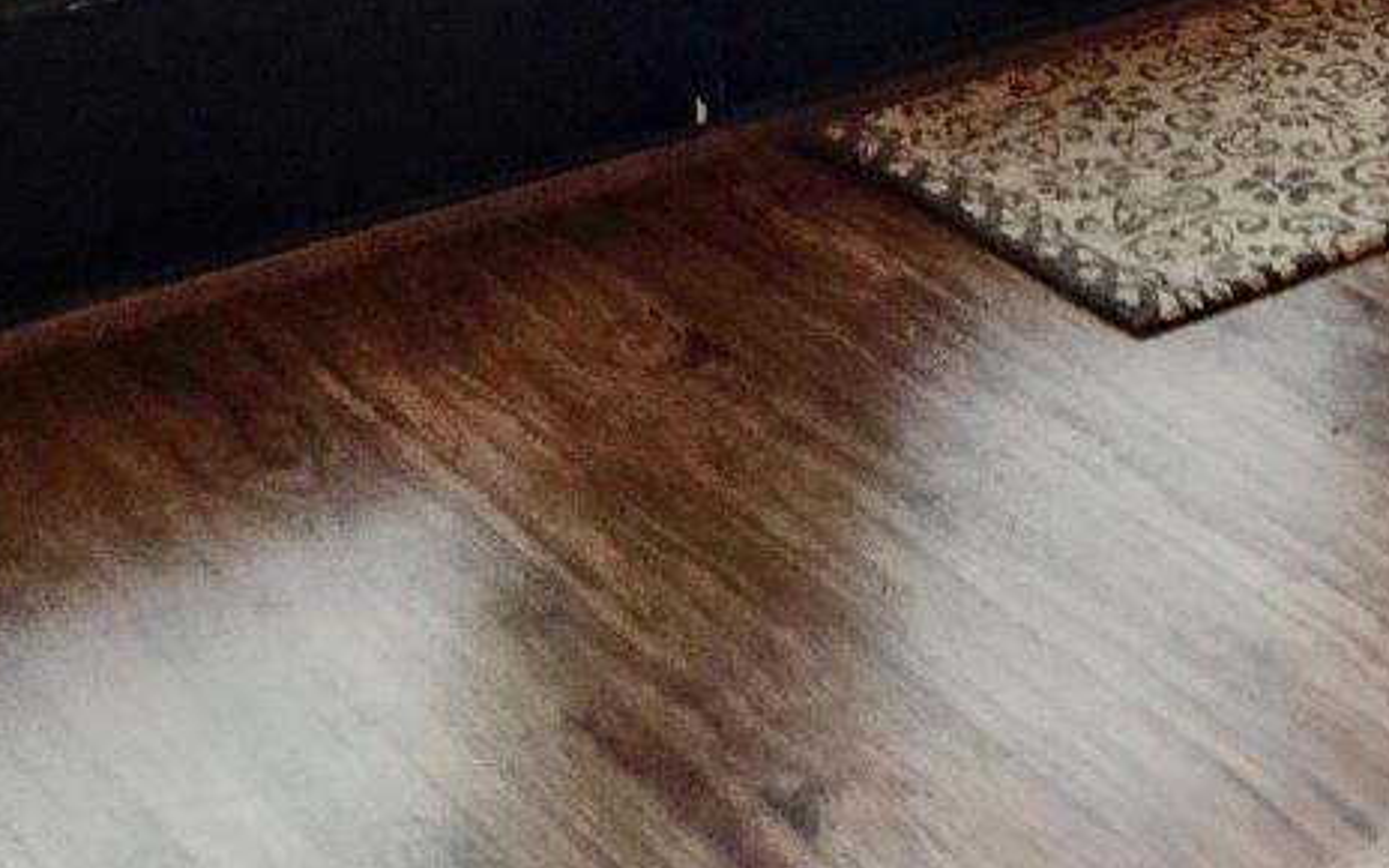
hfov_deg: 19.2
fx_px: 3975
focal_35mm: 105
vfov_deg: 10.3
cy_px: -1401
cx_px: 1401
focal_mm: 5.4
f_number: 1.8
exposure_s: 1/120
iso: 100
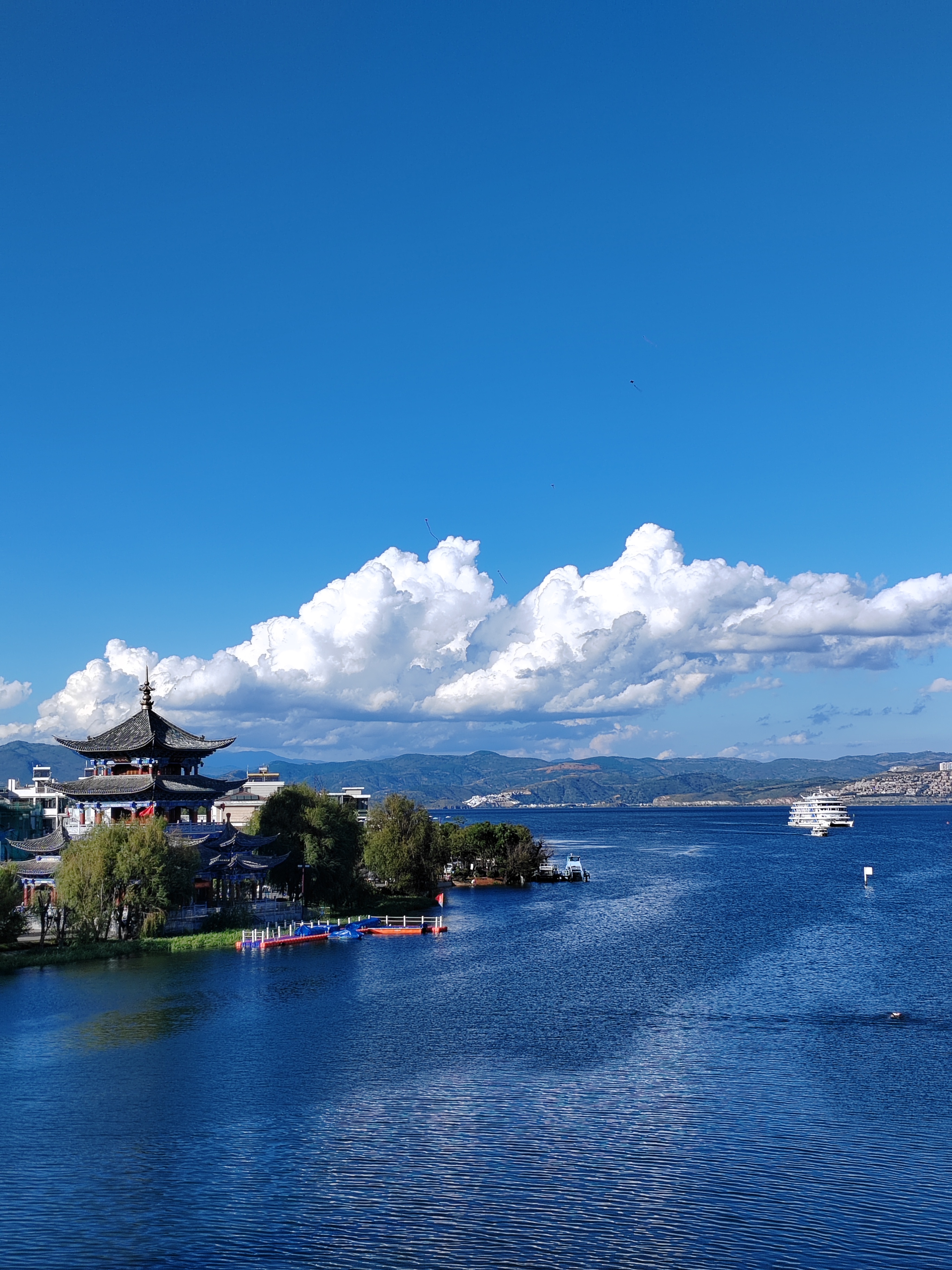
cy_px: 635
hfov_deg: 27.0
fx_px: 1980
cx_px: 476
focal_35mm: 54
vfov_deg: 35.5
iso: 100
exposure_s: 1/860
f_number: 1.8
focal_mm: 6.14
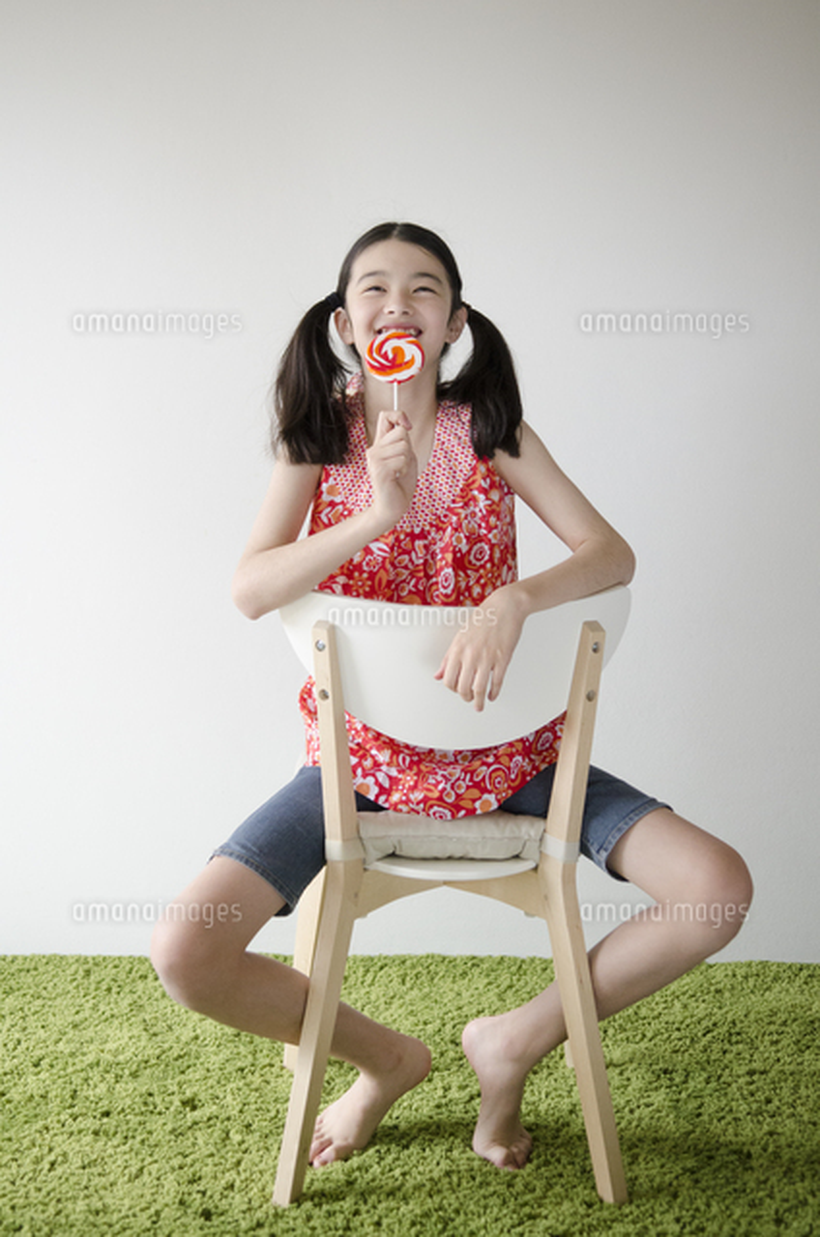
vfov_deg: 42.4
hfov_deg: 28.8
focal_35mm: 46
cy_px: 618
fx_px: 1596
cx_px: 410
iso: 1000
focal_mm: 31
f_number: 2.8
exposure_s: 1/640
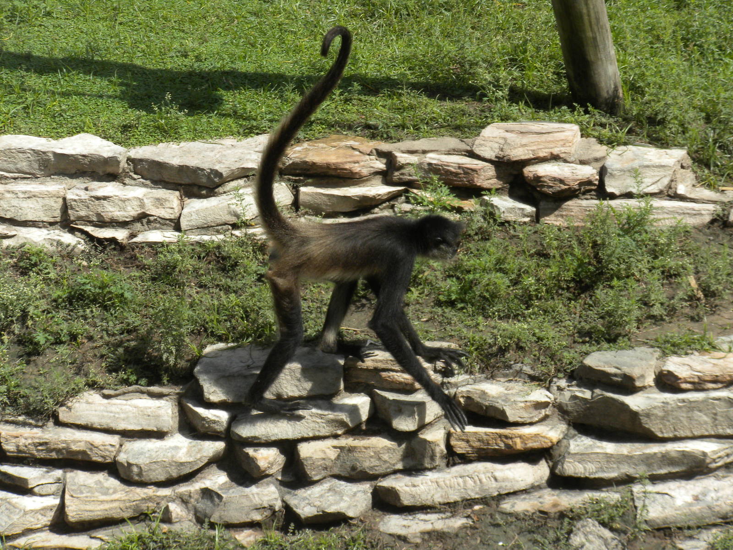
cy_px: 275
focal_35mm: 119
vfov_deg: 12.5
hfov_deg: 16.6
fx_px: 2520
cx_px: 366
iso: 85
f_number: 5.1
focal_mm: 21
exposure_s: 1/541
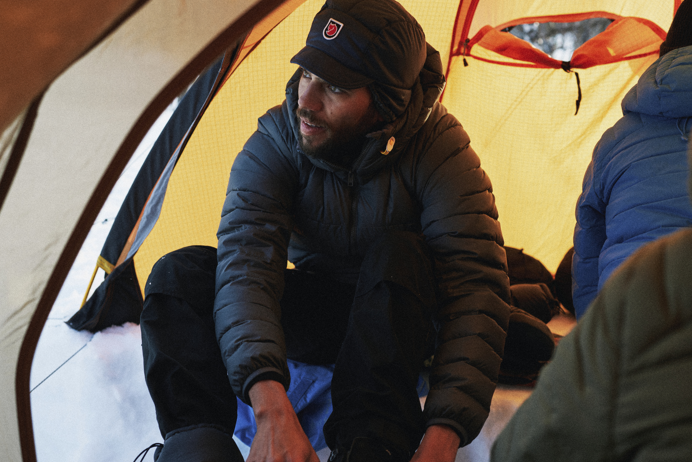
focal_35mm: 45
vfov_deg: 29.8
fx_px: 865
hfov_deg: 43.6
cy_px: 289
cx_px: 352
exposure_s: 1/400
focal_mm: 35
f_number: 2.8
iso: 125
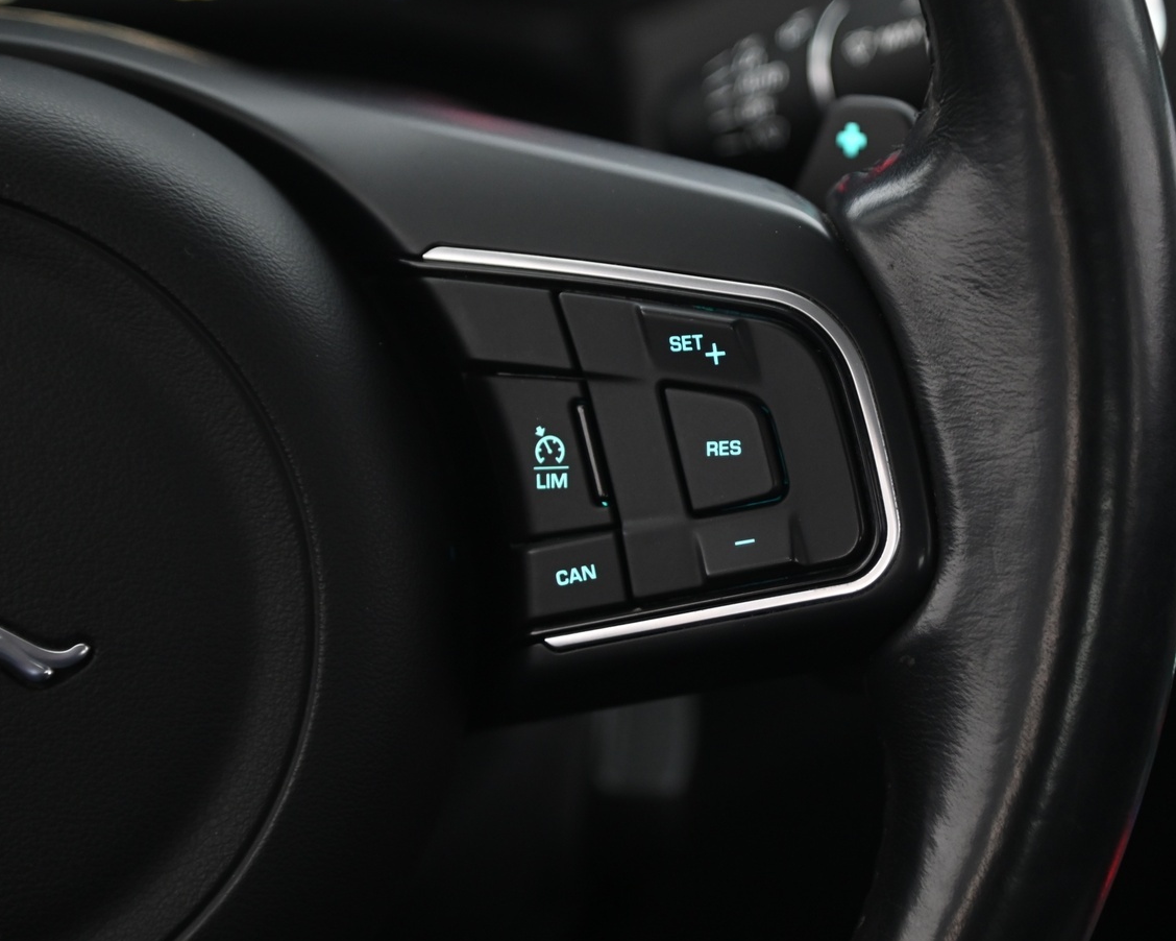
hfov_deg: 11.9
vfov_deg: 9.5
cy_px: 517
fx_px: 5637
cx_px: 689
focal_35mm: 162
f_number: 4
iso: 2000
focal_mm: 120
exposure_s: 1/15
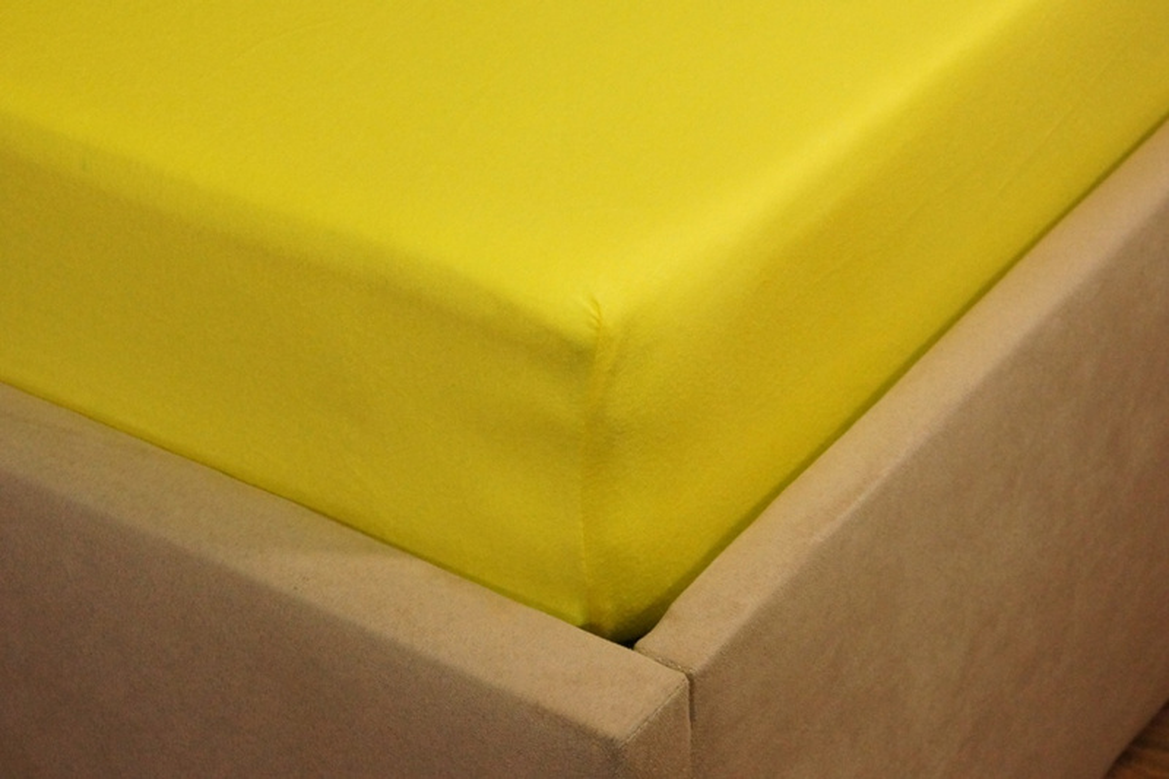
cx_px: 584
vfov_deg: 13.0
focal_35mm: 105
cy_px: 390
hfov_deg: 19.5
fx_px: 3409
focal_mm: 70
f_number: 11
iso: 3200
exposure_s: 1/160
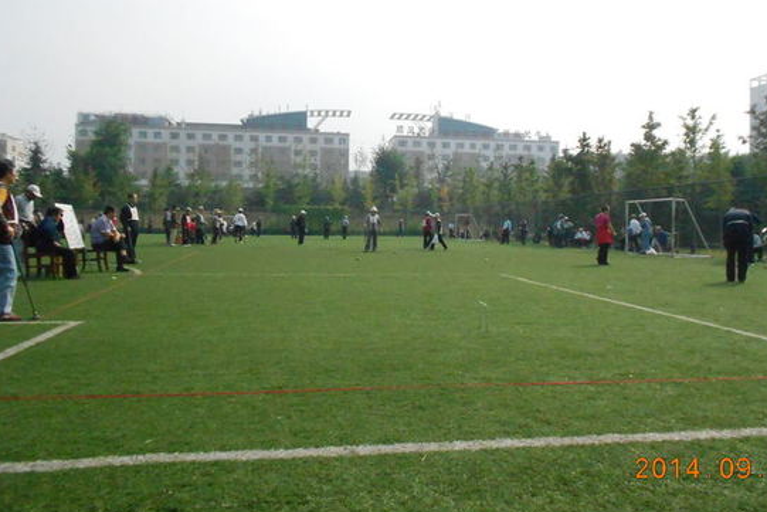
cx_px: 413
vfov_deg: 43.5
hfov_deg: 61.8
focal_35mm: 30
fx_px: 639
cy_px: 214
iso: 800
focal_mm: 4.6
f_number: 8
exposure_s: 1/2000
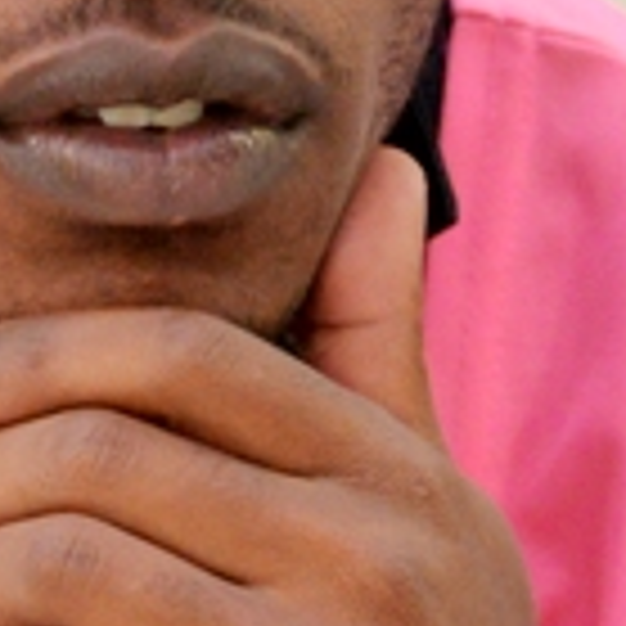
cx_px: 171
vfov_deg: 1.2
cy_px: 99
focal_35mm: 1464
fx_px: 29953
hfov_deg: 1.2
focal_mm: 240
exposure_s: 1/640
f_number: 6
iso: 3200
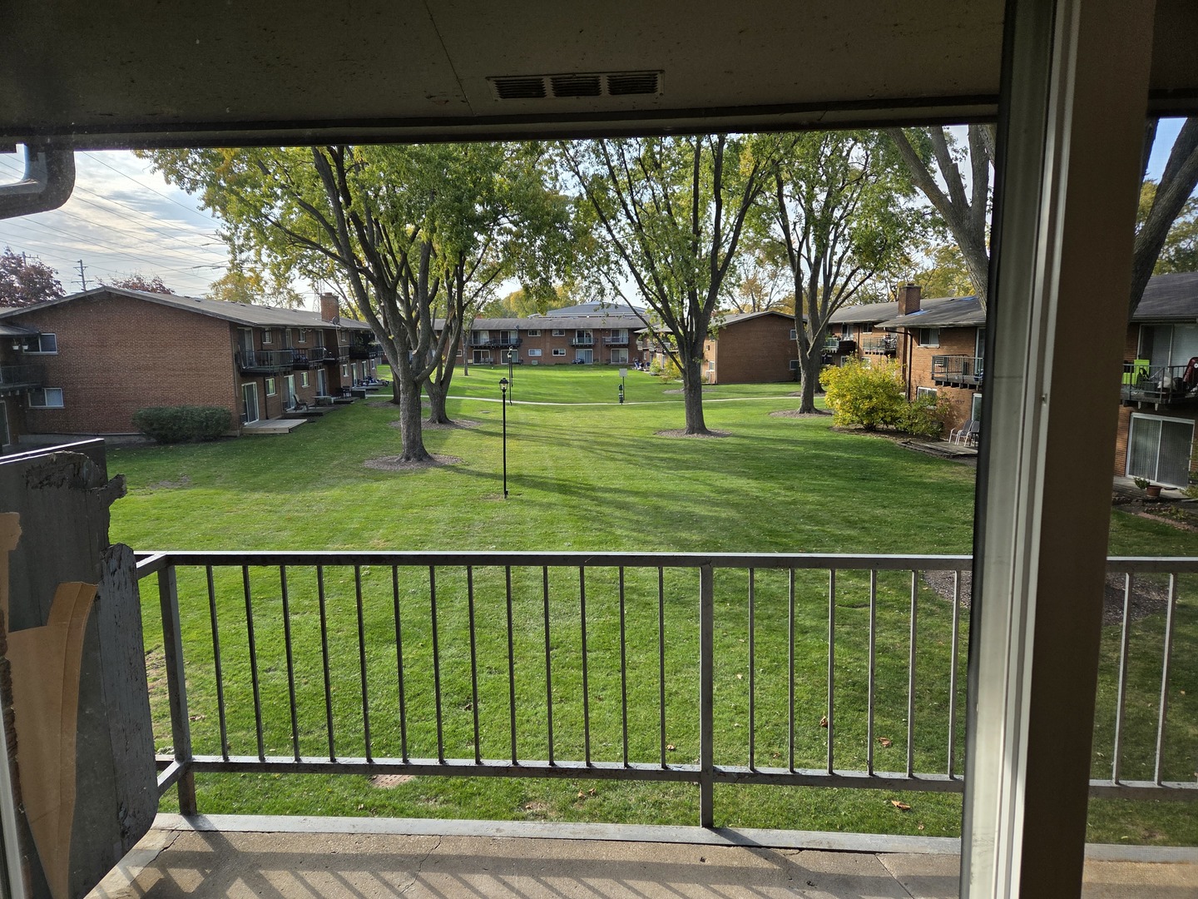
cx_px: 599
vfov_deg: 58.9
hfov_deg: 73.9
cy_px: 450
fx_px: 796
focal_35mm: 23
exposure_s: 1/1946
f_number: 1.8
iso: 80
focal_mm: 5.4
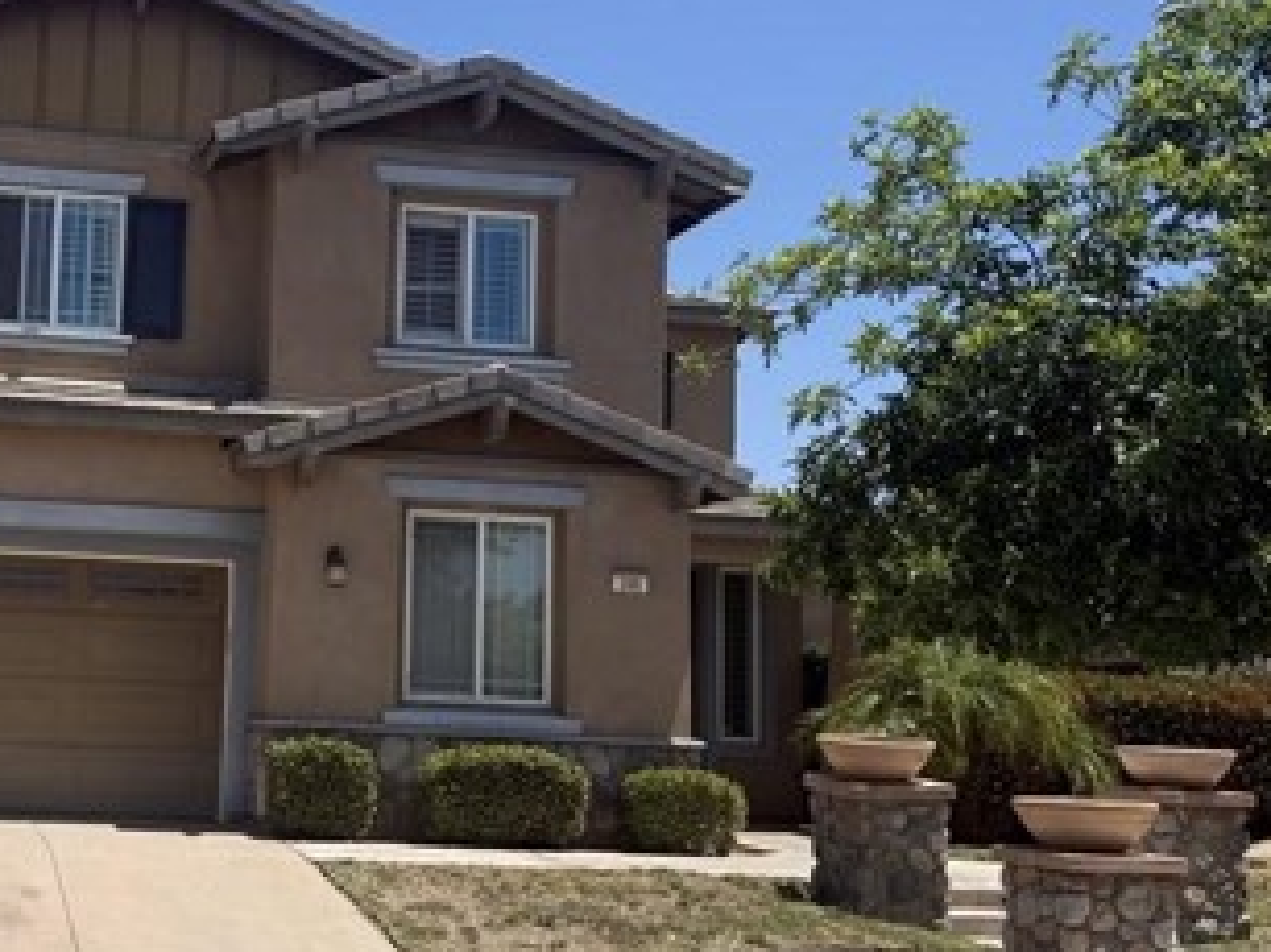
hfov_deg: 36.6
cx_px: 219
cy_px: 439
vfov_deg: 29.1
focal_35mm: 50
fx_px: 1835
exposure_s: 1/4673
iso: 80
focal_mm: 6.76
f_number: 1.78
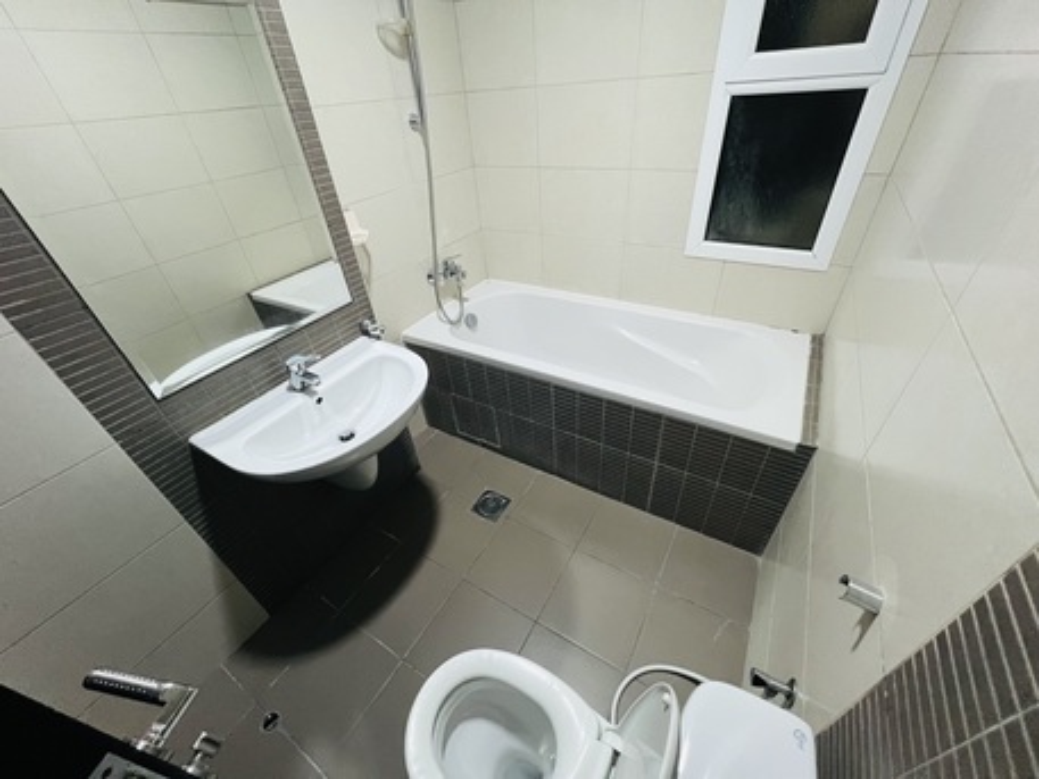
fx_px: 390
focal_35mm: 13
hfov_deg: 106.2
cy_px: 390
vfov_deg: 89.9
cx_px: 520
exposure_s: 1/60
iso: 400
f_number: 1.8
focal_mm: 1.57
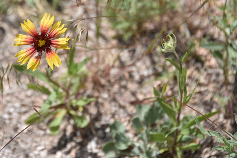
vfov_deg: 2.9
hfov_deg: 4.4
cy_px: 35
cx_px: 68
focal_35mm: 471
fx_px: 3102
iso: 100
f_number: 7.1
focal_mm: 300
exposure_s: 1/640
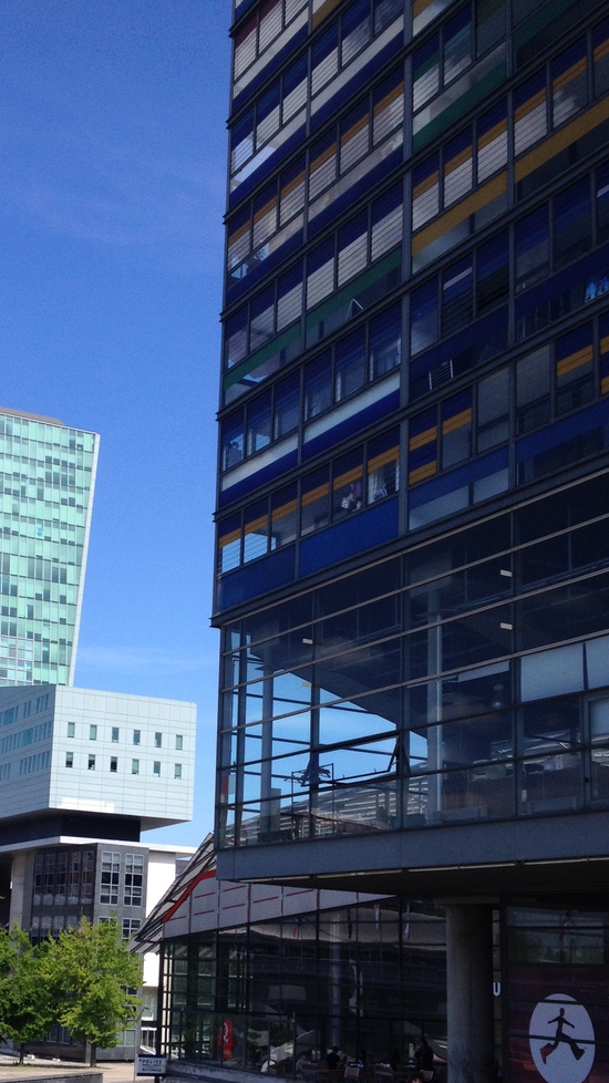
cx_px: 154
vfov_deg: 39.6
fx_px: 1493
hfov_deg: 22.8
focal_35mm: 52
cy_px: 673
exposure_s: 1/1842
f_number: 2.4
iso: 50
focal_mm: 4.28
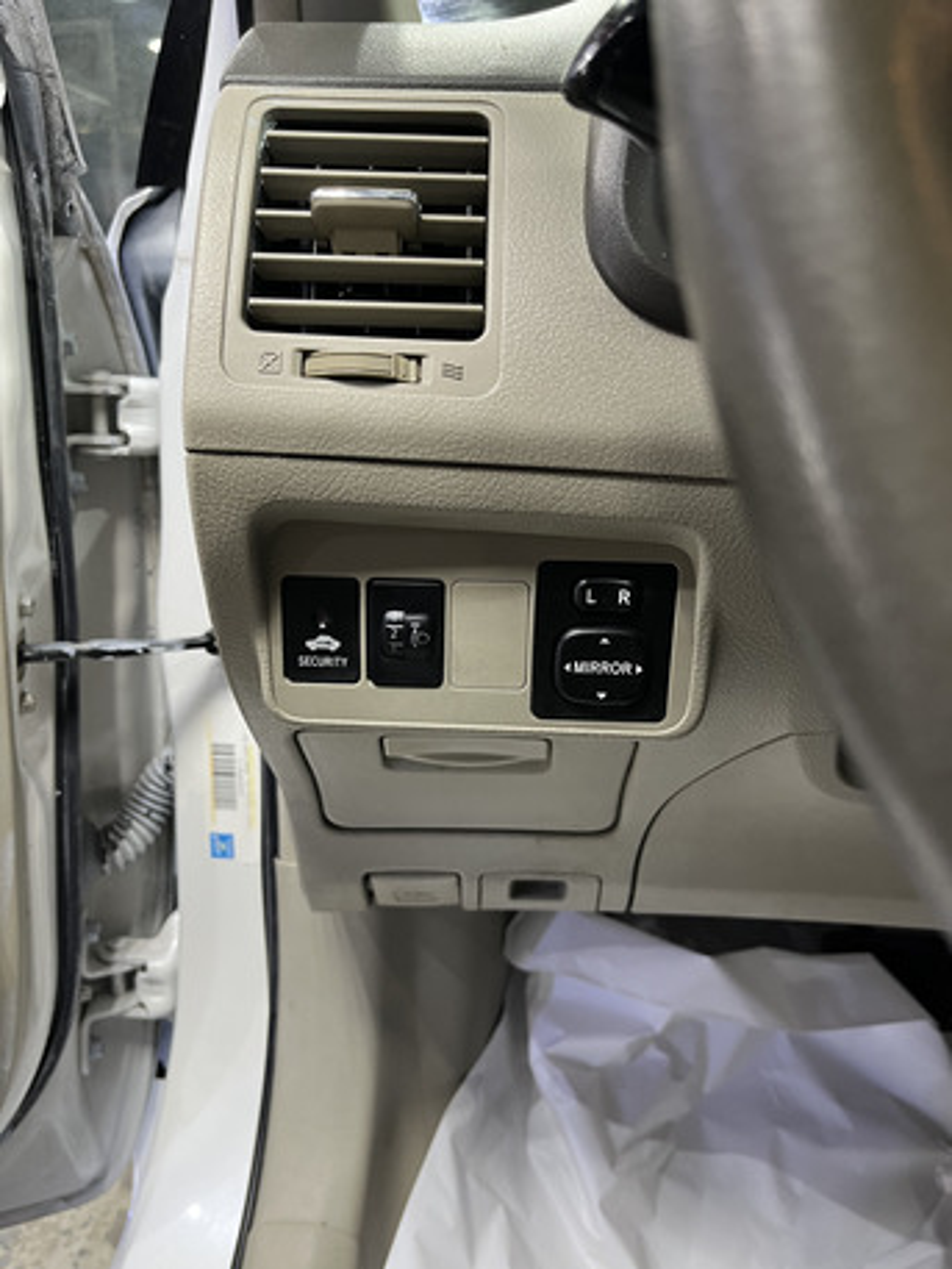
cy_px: 634
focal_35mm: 26
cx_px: 476
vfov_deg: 67.3
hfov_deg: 53.1
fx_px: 953
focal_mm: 5.1
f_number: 1.6
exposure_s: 1/60
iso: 100
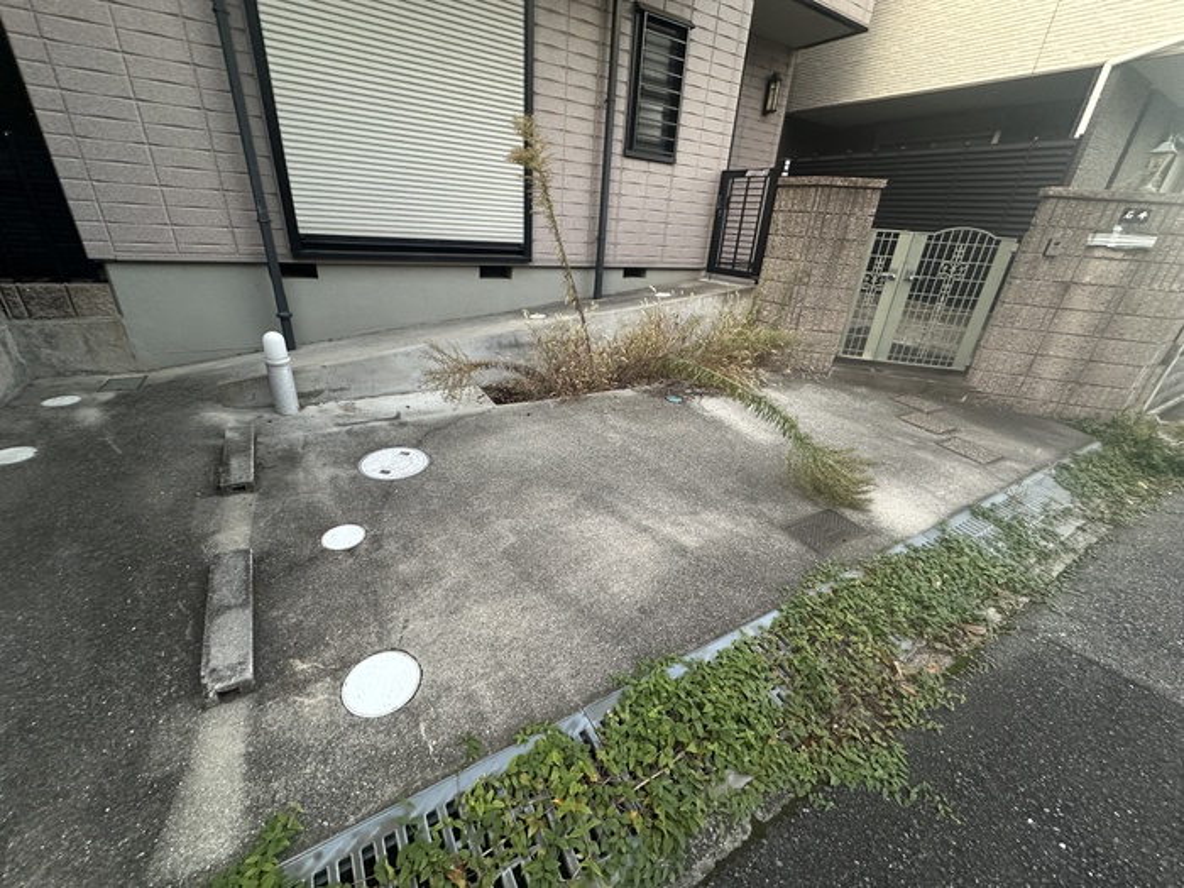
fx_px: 479
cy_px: 444
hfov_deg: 102.1
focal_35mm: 14
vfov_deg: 85.7
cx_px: 592
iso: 250
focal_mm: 2.22
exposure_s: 1/99
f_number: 2.2
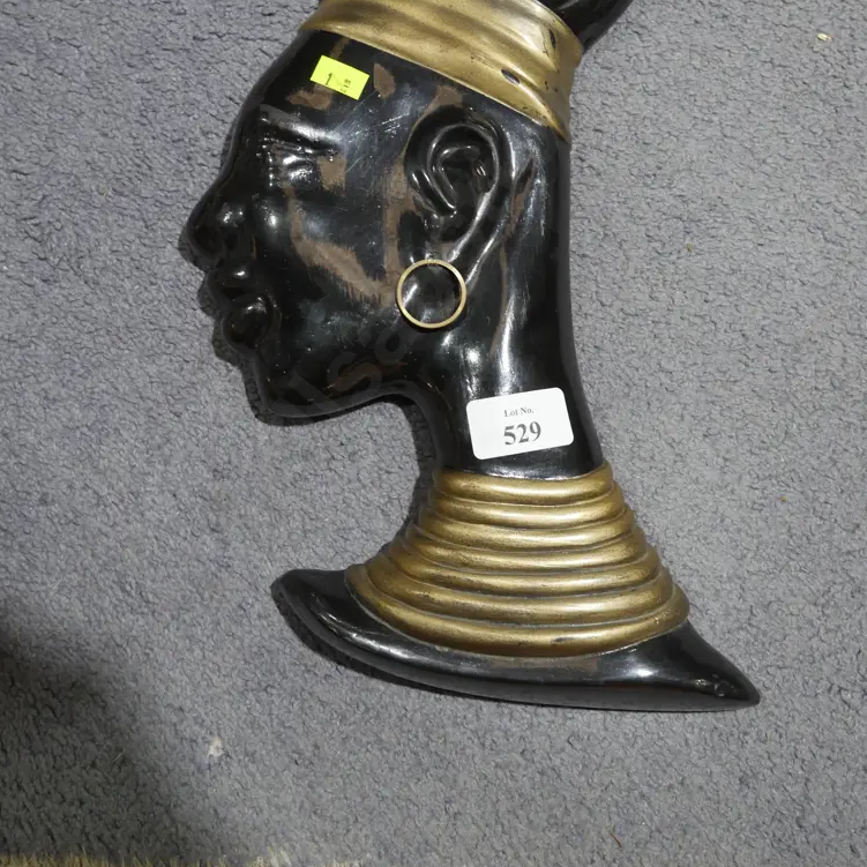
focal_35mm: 41
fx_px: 1162
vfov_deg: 40.4
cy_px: 279
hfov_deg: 40.9
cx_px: 427
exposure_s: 1/60
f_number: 4
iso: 640
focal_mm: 17
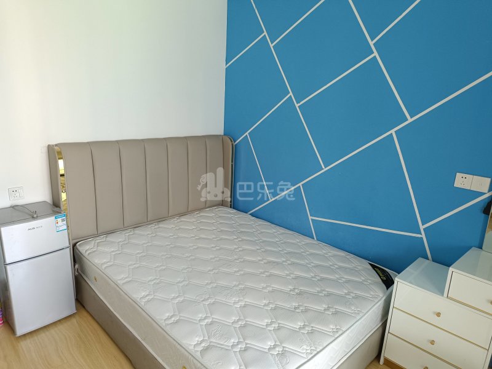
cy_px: 184
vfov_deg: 56.8
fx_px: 341
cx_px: 246
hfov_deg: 71.6
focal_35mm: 24
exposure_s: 1/50.1
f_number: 1.88
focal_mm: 5.59
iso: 439
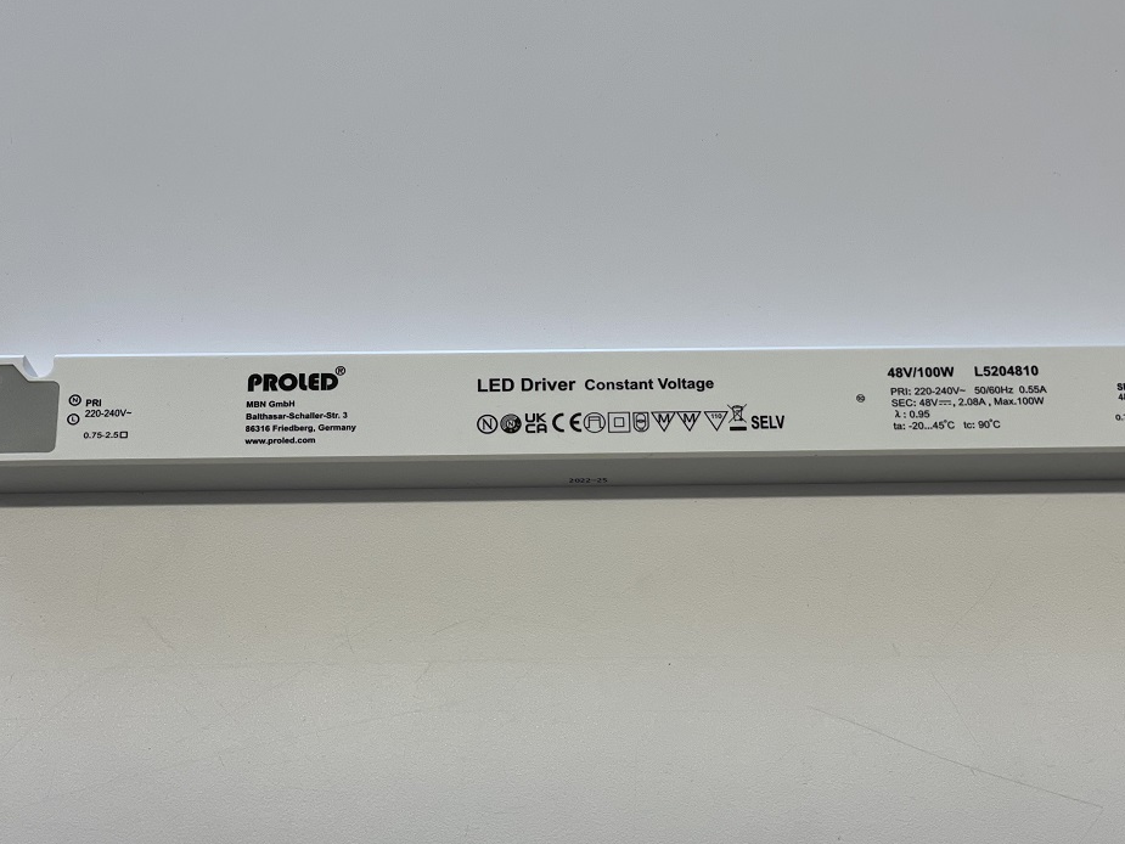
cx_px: 580
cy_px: 407
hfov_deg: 28.6
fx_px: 2210
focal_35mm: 68
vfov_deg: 21.6
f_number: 2
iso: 80
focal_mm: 6
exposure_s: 1/100
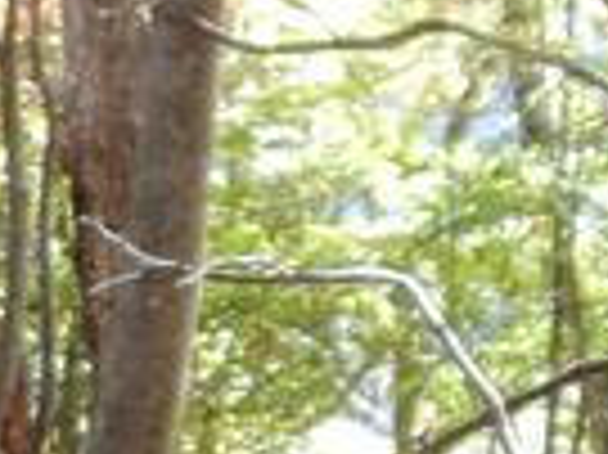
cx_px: 1252
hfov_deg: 12.2
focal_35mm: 142
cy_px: -90
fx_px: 2492
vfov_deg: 10.3
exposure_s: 1/40
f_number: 3
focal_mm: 4.2
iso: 80
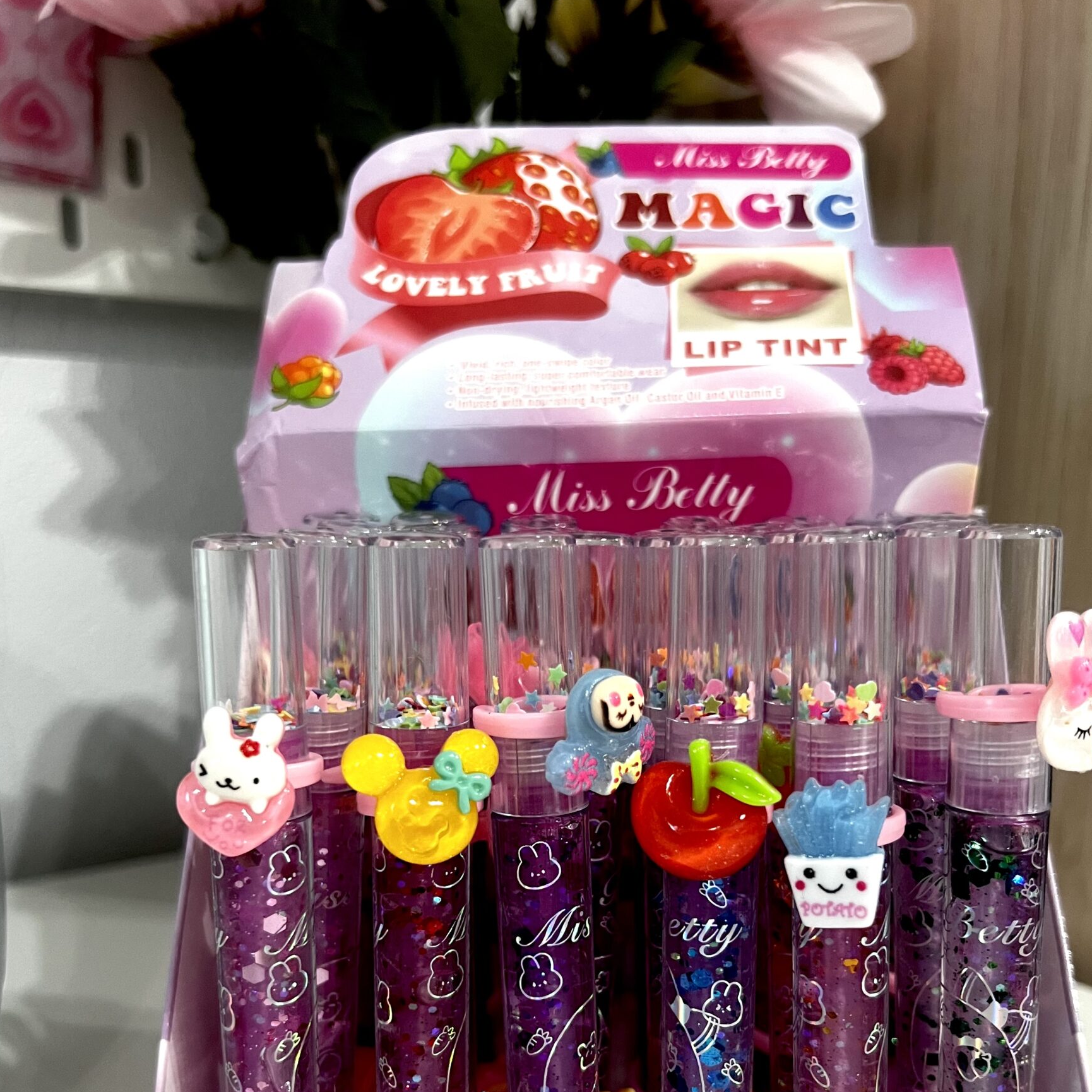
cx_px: 584
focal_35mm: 34
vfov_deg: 47.6
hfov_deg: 48.4
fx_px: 1213
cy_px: 732
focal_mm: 5.7
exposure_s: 1/60
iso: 250
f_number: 1.5
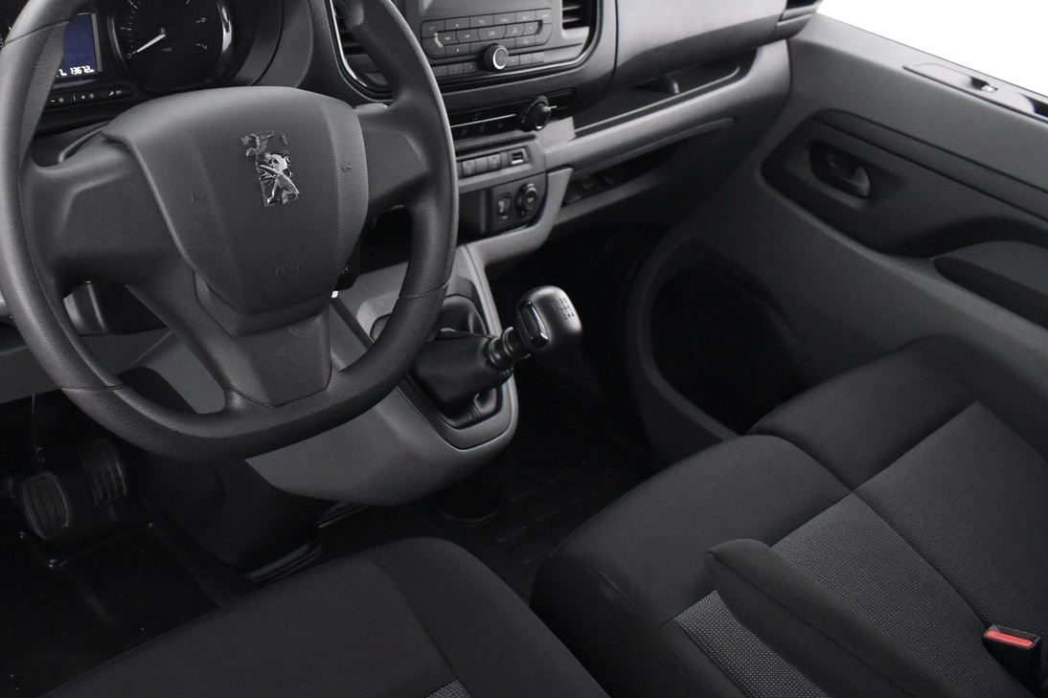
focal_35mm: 40
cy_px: 280
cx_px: 301
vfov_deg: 33.3
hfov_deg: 47.2
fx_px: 1164
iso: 3200
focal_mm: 18
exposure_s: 1/25
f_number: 3.5
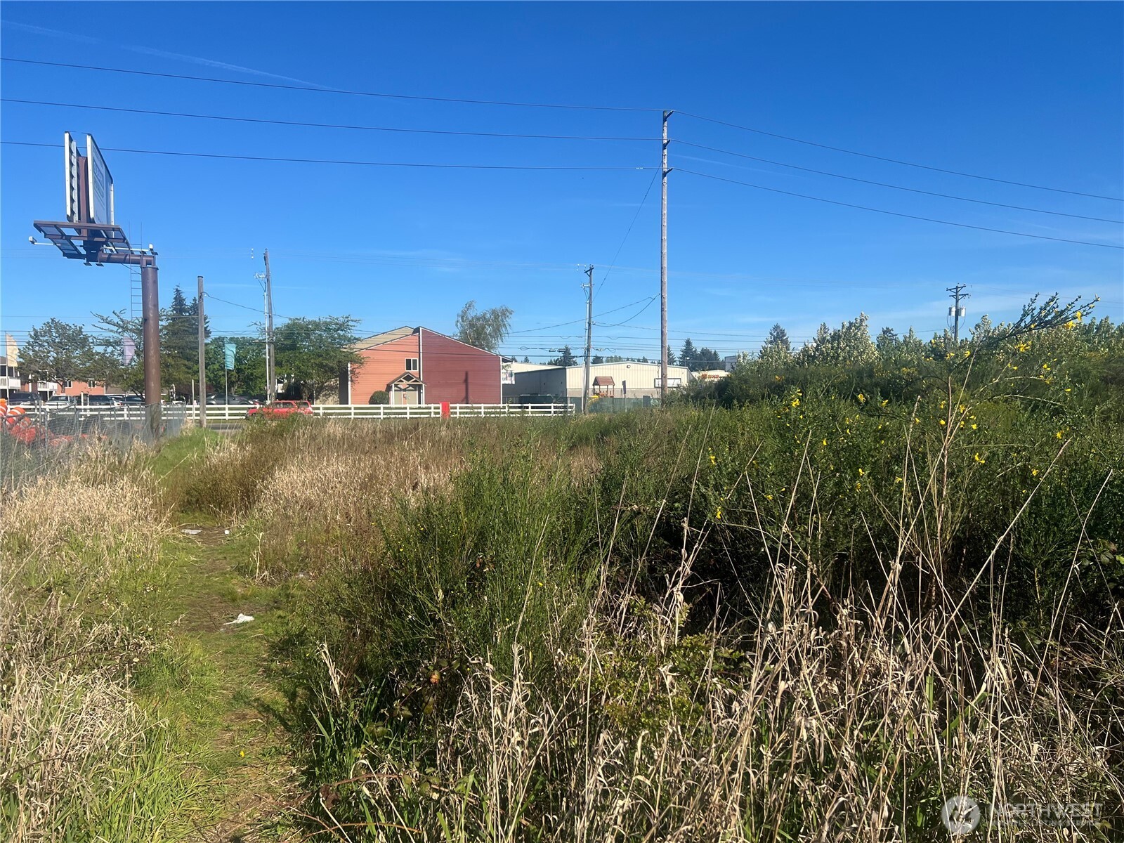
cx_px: 562
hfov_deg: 67.3
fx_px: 844
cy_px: 422
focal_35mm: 26
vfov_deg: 53.1
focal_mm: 5.7
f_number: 1.5
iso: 50
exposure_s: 1/4444
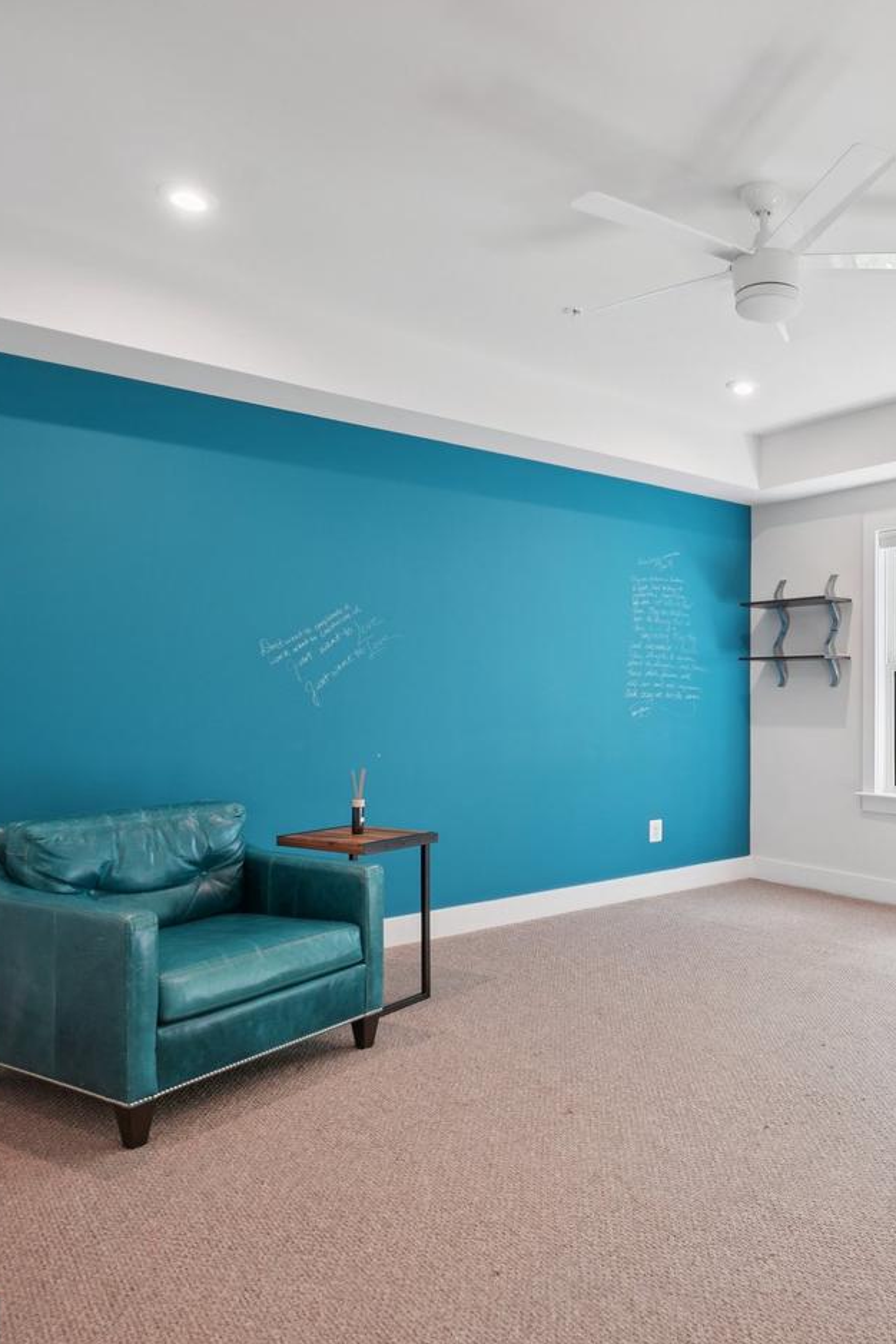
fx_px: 859
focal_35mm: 23
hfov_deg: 49.2
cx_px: 806
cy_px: 683
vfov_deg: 76.1
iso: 100
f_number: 7.1
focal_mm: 10
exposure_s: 1/6
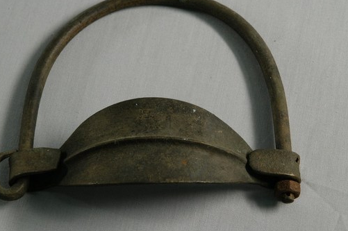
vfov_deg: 10.2
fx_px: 1294
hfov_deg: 15.3
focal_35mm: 134
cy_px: 100
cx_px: 156
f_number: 10
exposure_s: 1/6
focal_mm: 70
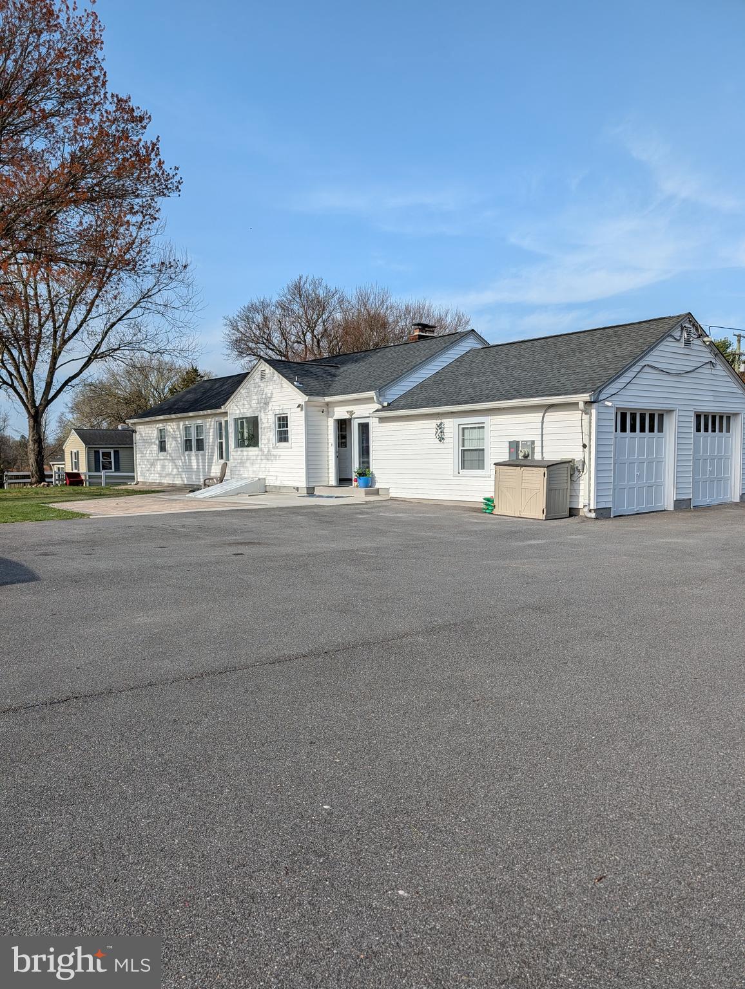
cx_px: 372
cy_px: 494
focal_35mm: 24
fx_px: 687
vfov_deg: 71.5
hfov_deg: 56.9
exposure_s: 1/1754
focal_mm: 6.9
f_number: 1.68
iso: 20
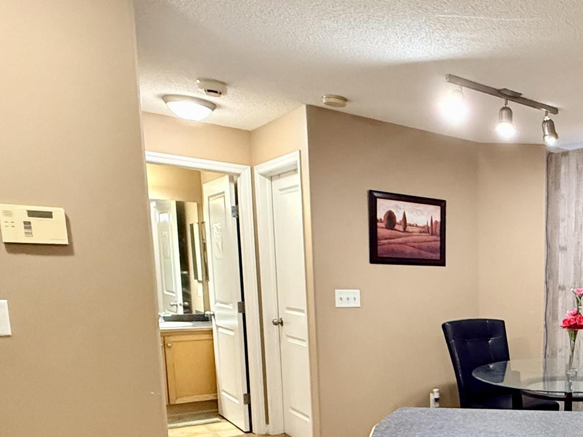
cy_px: 358
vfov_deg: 39.9
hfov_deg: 44.5
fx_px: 573
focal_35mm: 34
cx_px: 602
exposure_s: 1/60
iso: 640
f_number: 2.2
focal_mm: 2.22
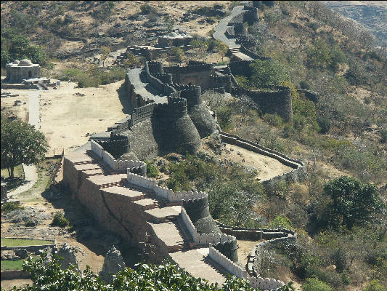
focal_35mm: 154
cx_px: 194
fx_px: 1722
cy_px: 146
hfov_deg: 12.8
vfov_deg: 9.6
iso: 100
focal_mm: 38.89
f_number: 5
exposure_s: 1/500
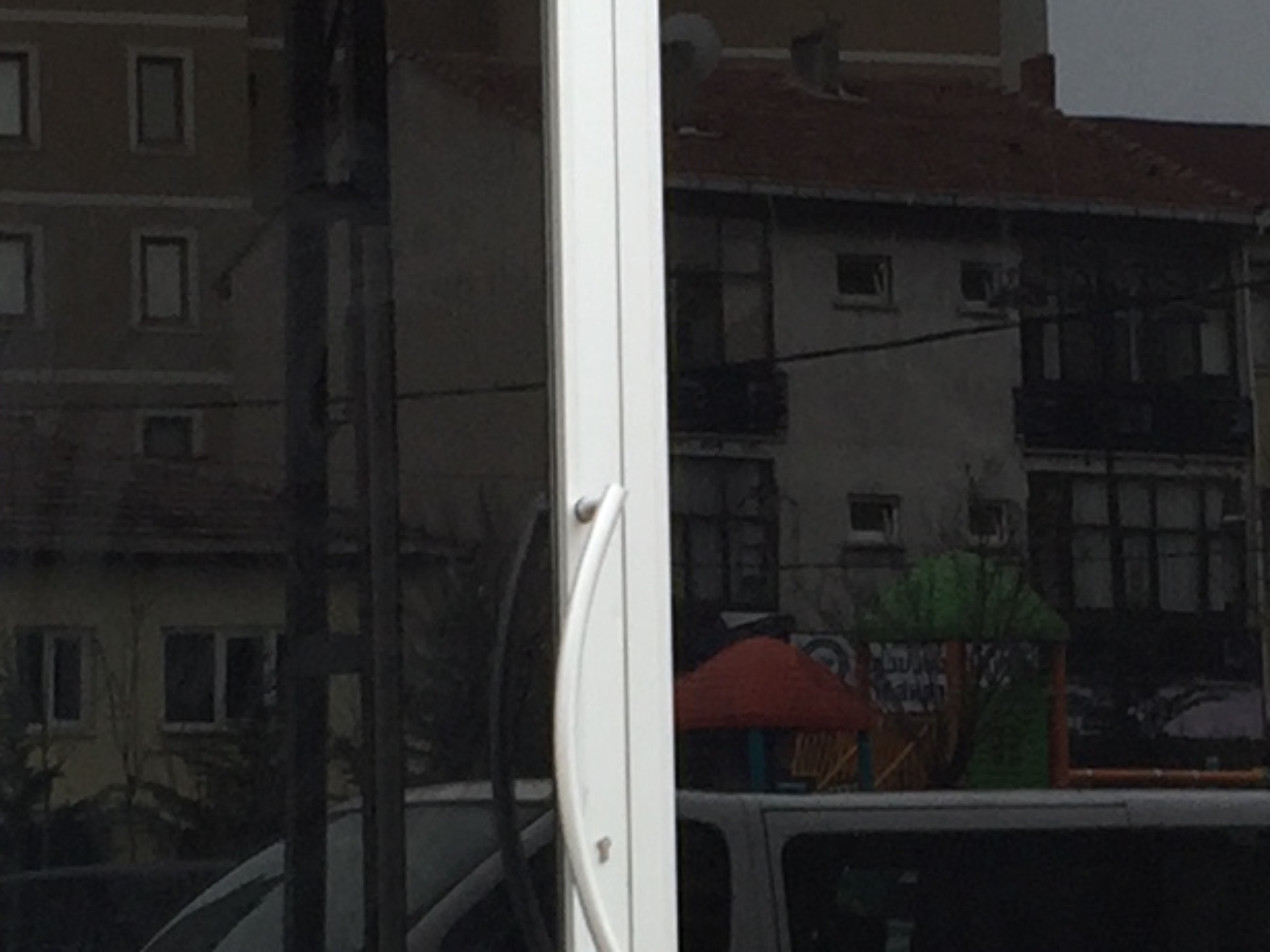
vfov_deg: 9.6
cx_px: 995
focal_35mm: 154
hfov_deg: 12.8
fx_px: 5649
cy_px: 905
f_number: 2.2
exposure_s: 1/50
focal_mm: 4.15
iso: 32
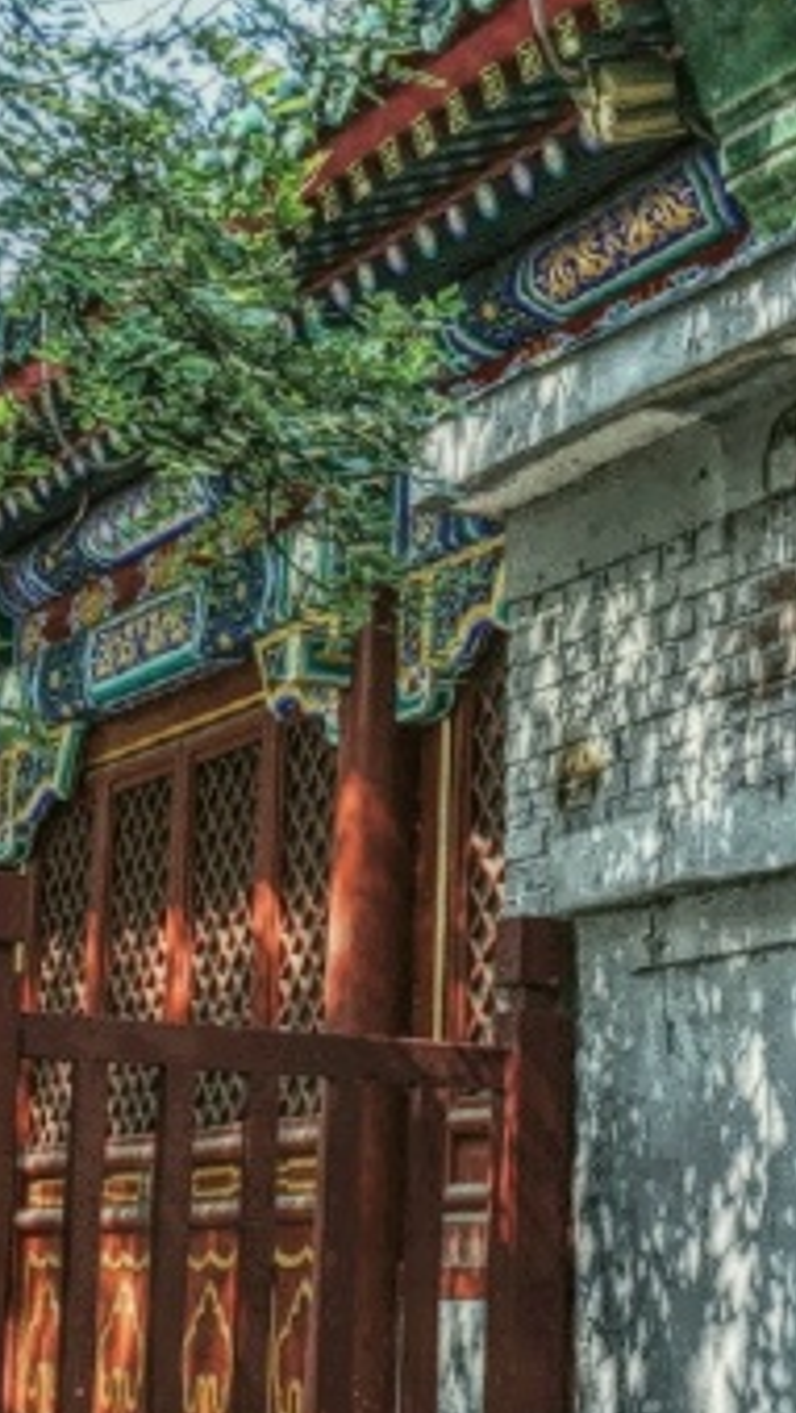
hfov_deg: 13.6
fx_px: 3335
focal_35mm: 89
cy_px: 646
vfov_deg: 23.9
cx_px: 404
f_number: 5.6
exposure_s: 1/125
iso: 125
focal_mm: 8.8
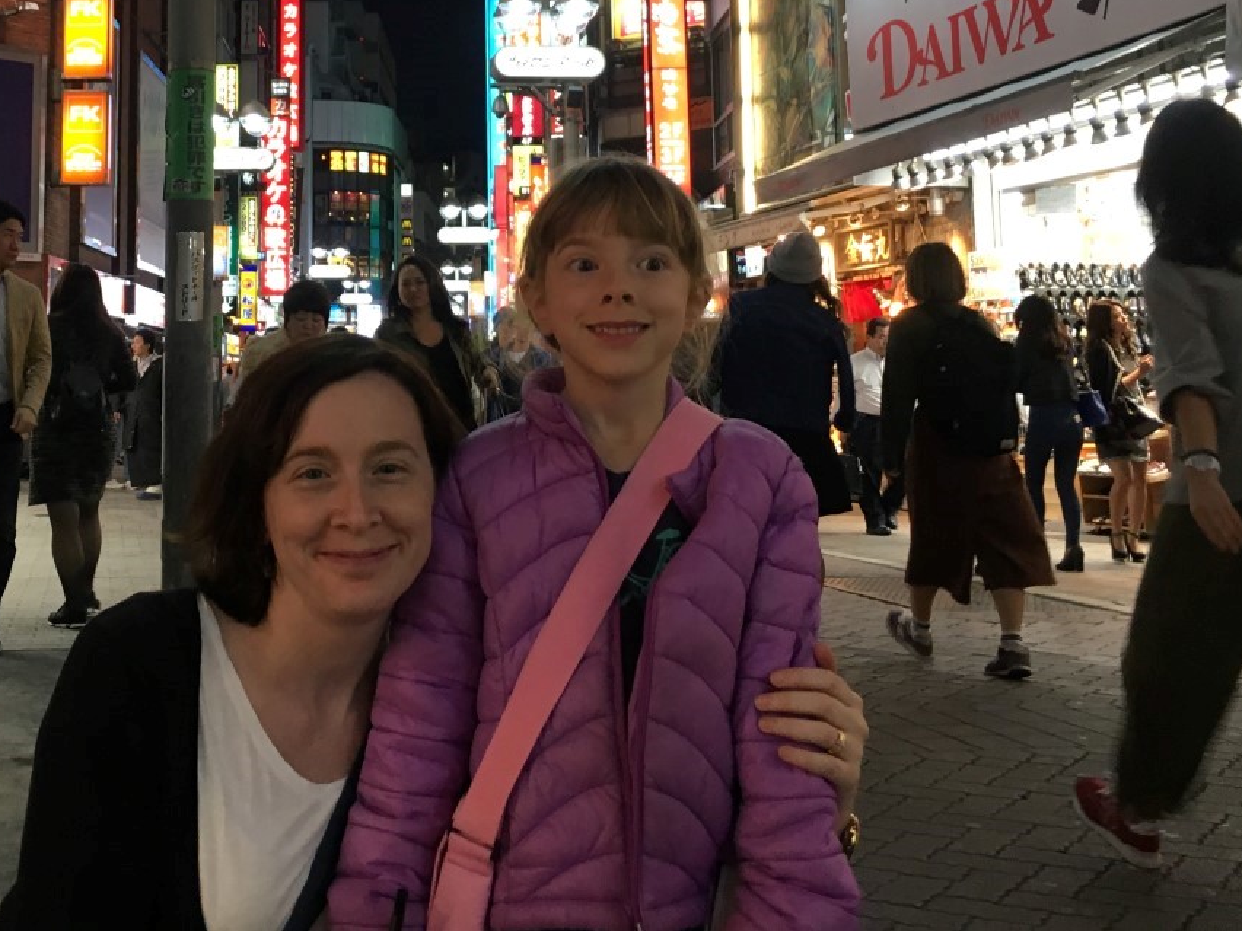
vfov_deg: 28.8
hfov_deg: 38.4
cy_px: 147
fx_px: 1758
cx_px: 401
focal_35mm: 49
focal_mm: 4.15
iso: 80
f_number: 2.2
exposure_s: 1/30
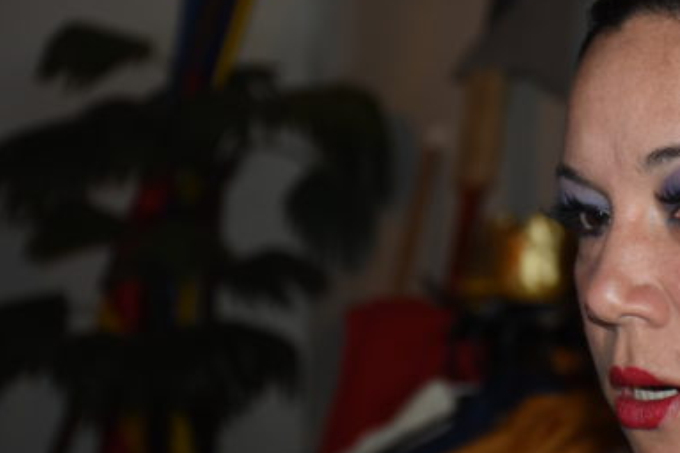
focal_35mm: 141
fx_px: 2662
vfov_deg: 9.7
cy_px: 204
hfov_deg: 14.5
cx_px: 501
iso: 800
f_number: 5
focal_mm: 60
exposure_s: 1/40
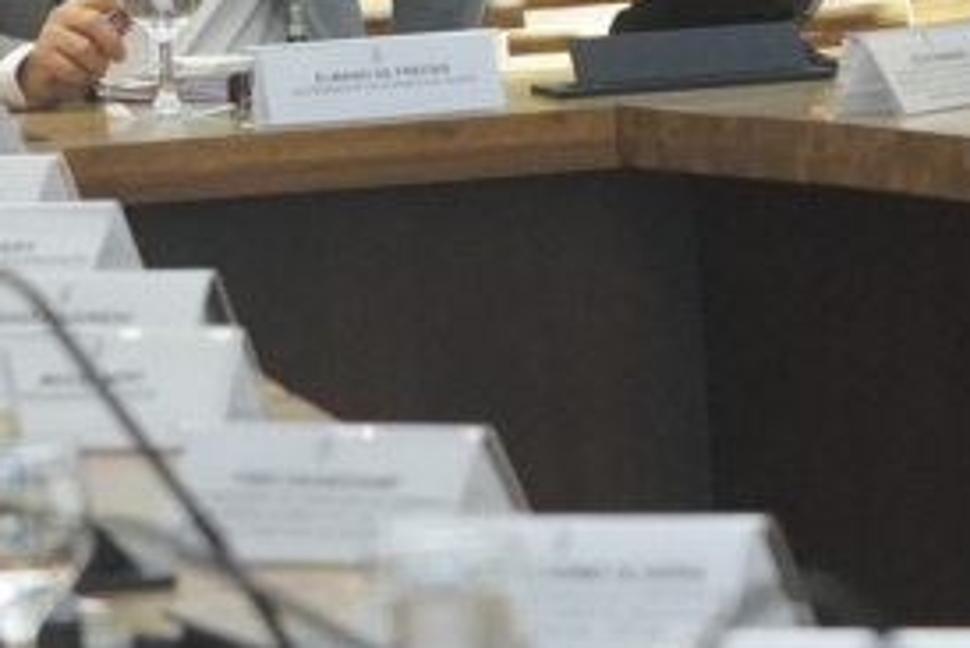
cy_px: -32
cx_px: 1161
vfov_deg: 3.3
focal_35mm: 413
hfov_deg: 5.0
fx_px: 11133
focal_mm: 70
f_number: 4
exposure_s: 1/200
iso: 5000
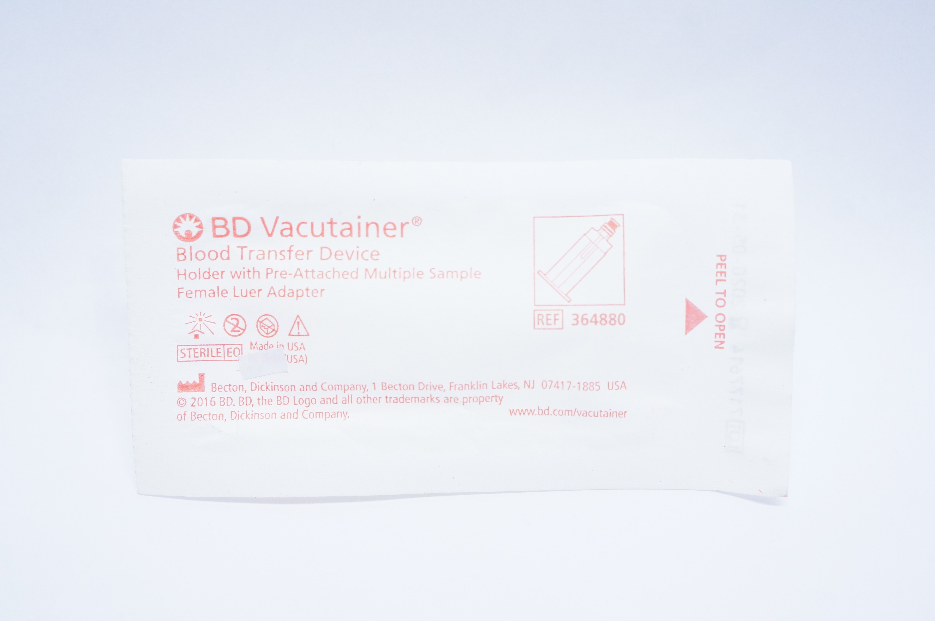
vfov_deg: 32.9
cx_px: 468
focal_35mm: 40
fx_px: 1051
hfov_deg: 48.0
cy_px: 310
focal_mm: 27
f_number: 6.3
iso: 1600
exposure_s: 1/100
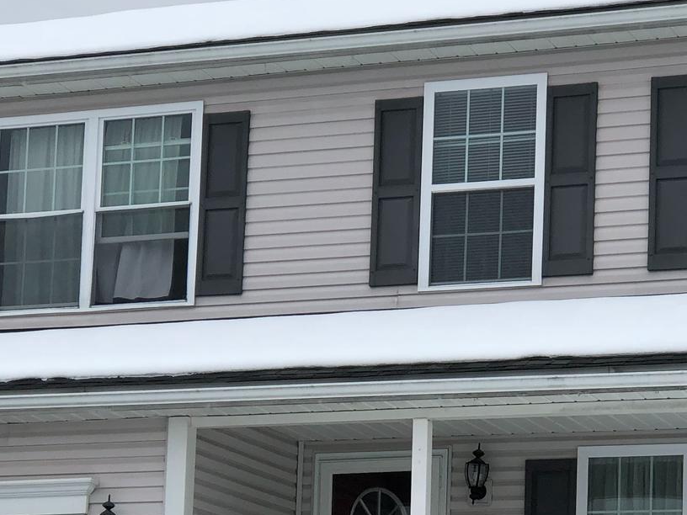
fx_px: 2838
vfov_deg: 10.3
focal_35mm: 143
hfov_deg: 13.8
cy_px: 533
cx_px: 418
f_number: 2.8
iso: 20
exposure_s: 1/458
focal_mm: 6.6
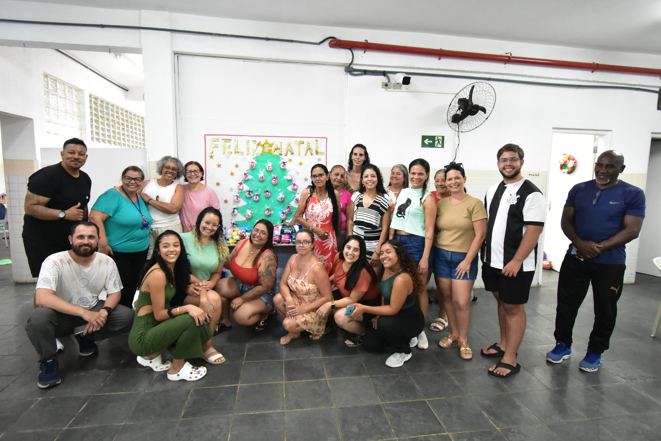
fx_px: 358
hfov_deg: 85.4
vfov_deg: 63.2
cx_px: 330
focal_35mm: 20
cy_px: 220
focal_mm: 13
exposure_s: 1/125
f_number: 4.8
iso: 8000
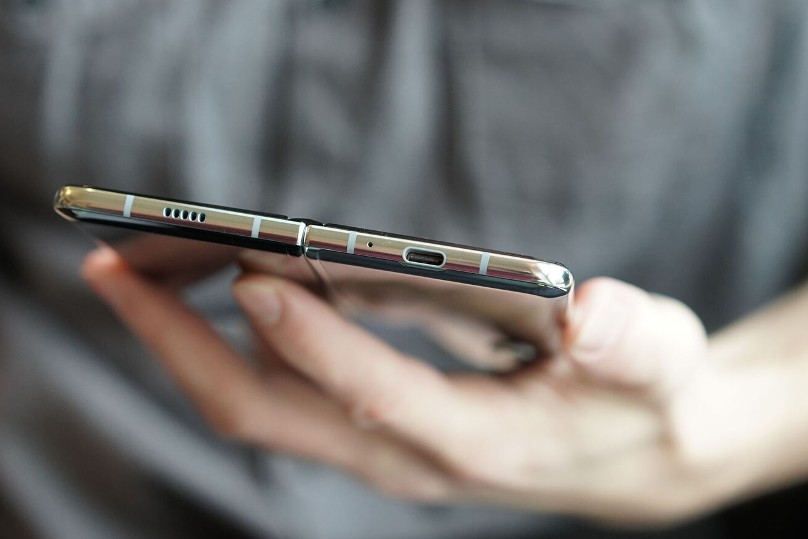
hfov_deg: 25.3
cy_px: 312
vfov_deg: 17.1
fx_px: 1795
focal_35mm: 80
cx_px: 305
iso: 2500
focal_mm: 55
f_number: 2.8
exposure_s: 1/250
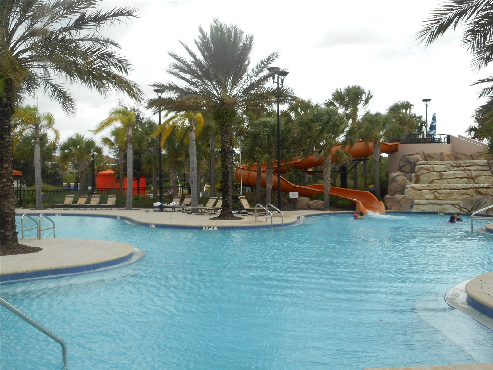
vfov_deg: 36.8
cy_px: 185
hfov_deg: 47.9
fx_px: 555
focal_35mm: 39
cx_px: 246
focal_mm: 6.9
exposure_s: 1/200
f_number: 4.5
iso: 80
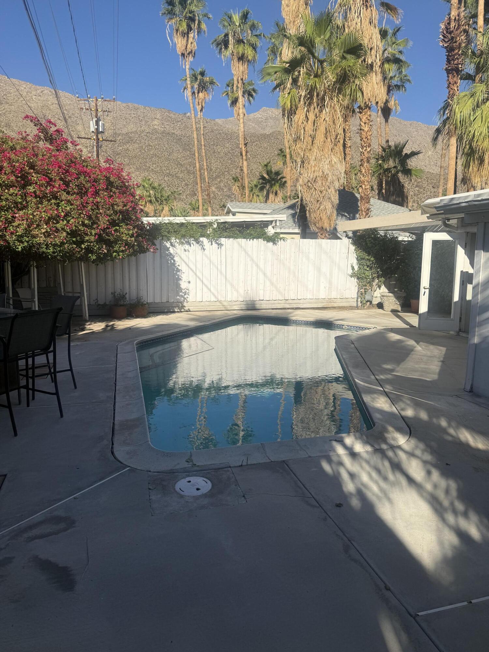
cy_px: 326
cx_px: 244
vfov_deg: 71.6
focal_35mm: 24
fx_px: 452
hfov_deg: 56.8
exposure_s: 1/4975
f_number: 1.78
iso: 80
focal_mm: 6.76
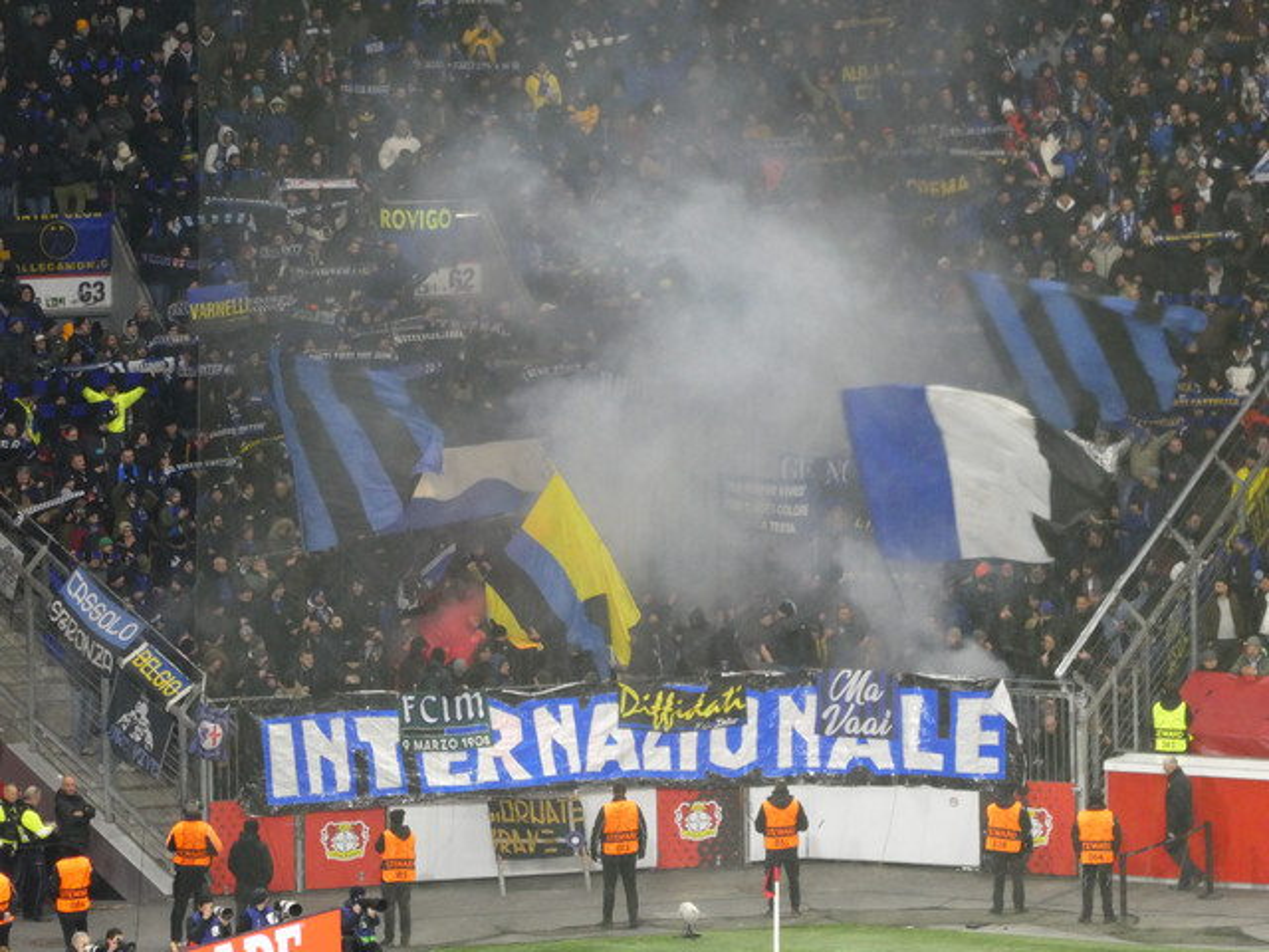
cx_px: 634
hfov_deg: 7.9
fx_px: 9165
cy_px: 476
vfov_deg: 5.9
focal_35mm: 250
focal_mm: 44.8
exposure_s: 1/80
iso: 640
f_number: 5.6
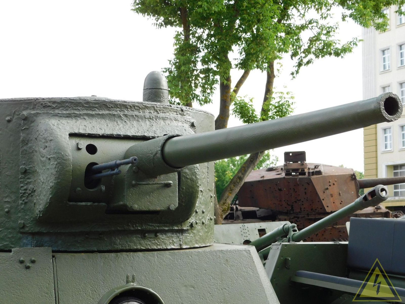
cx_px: 202
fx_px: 772
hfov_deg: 29.4
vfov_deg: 22.2
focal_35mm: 66
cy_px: 152
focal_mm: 11.7
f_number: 4.2
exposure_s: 1/160
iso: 125
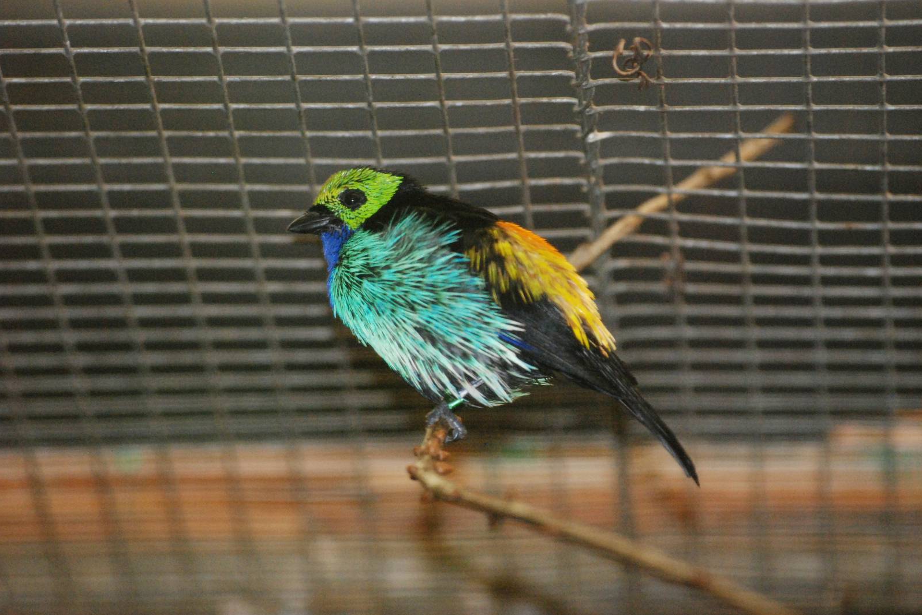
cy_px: 309
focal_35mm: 331
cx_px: 461
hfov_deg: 6.2
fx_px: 8477
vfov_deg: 4.2
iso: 1600
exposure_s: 1/60
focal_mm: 220
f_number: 5.6
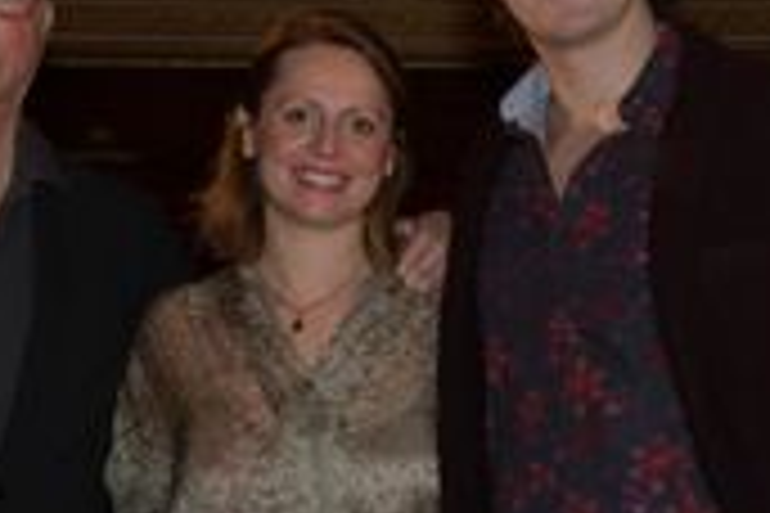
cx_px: 621
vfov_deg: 10.2
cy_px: 223
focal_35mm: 135
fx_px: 2887
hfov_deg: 15.1
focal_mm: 30
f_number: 6.3
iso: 640
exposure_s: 1/60
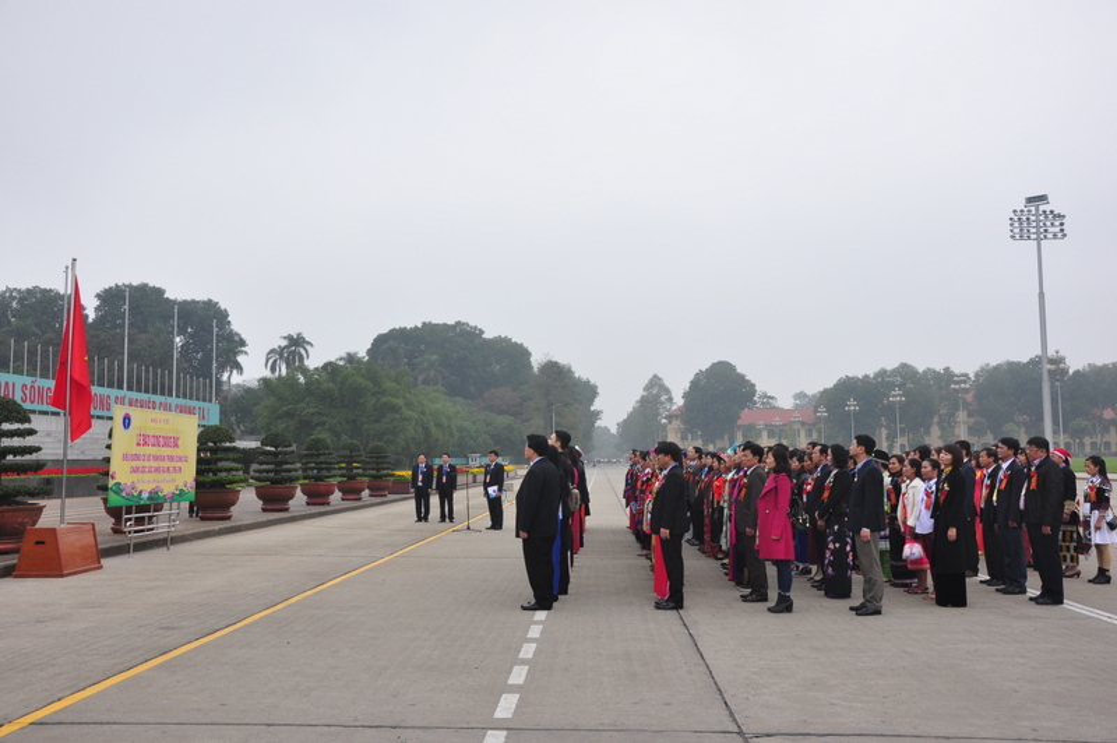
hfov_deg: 57.3
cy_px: 372
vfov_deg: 39.9
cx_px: 558
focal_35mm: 33
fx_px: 1023
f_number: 6.3
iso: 400
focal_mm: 22
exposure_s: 1/125
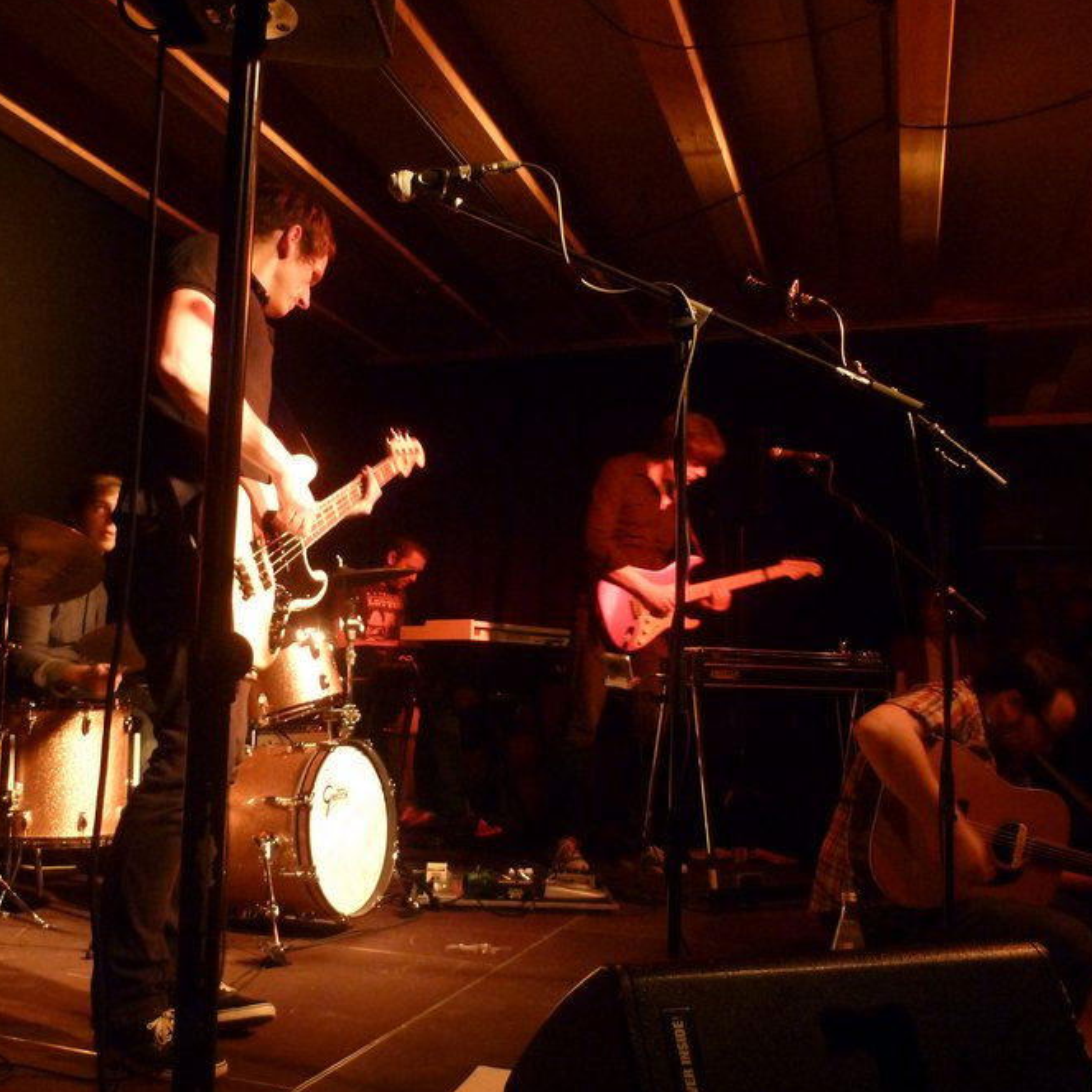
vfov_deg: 51.1
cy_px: 542
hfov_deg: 50.8
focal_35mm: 32
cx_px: 450
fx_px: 1142
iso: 400
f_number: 3.3
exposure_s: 1/13
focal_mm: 4.3
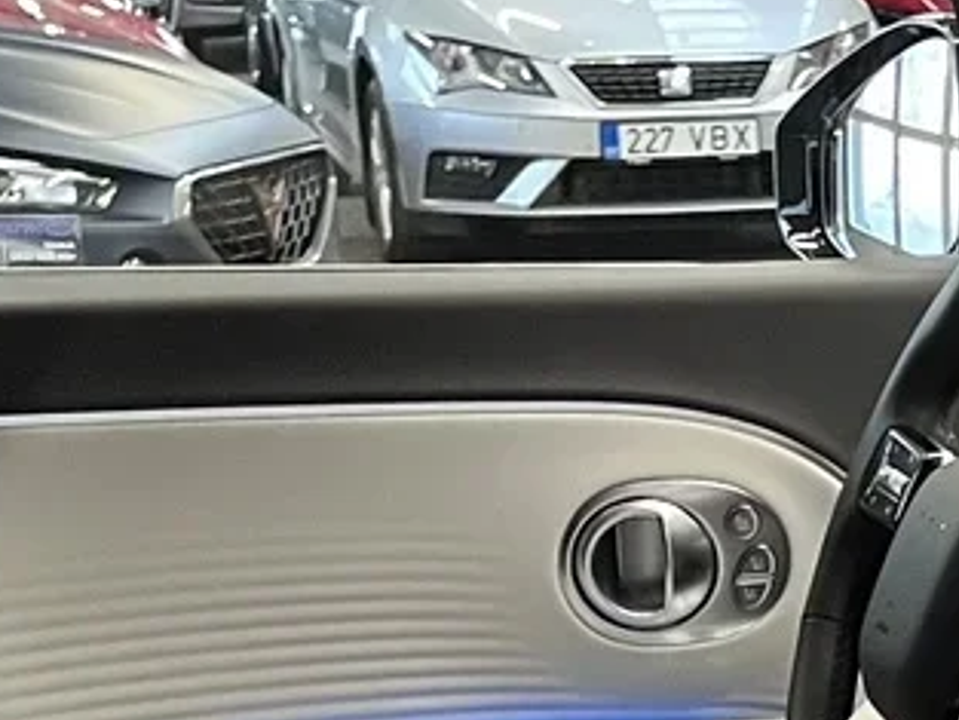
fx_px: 3686
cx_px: 1180
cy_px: 1593
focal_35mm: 133
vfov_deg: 10.0
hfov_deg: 14.3
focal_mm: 5.1
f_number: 1.6
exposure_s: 1/60
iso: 200
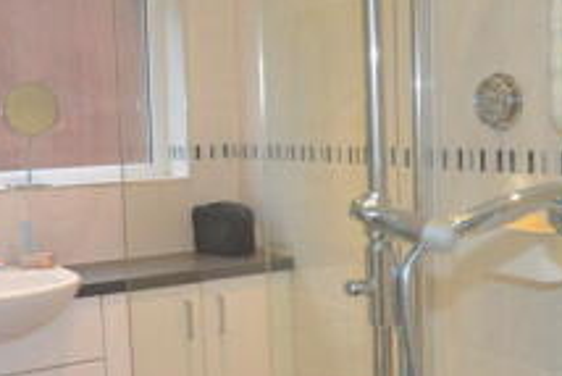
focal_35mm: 46
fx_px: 719
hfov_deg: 42.6
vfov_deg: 29.3
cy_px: 185
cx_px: 240
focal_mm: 10
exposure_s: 1/60
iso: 900
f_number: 4
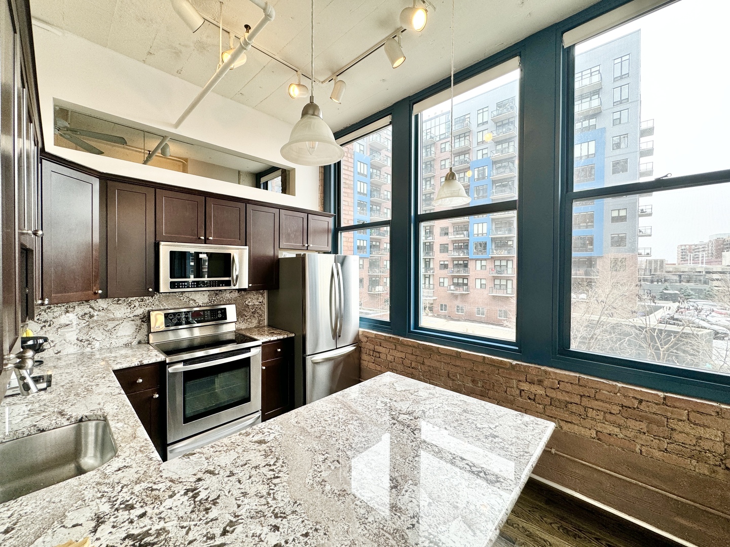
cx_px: 365
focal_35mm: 14
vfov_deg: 85.7
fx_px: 295
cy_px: 274
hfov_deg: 102.1
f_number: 2.2
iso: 64
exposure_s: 1/120
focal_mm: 2.22
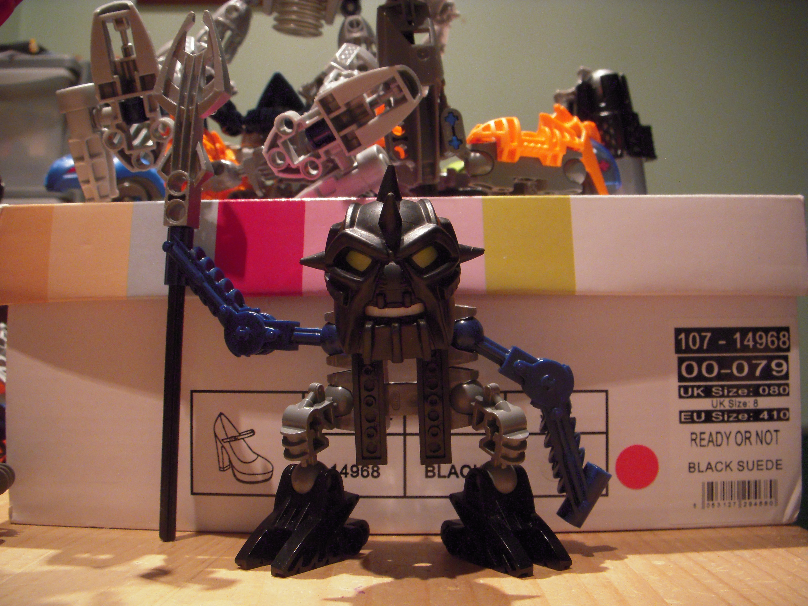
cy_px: 303
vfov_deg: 37.7
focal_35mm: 38
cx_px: 404
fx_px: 887
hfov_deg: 49.0
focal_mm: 6.3
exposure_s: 1/5
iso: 400
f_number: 3.3
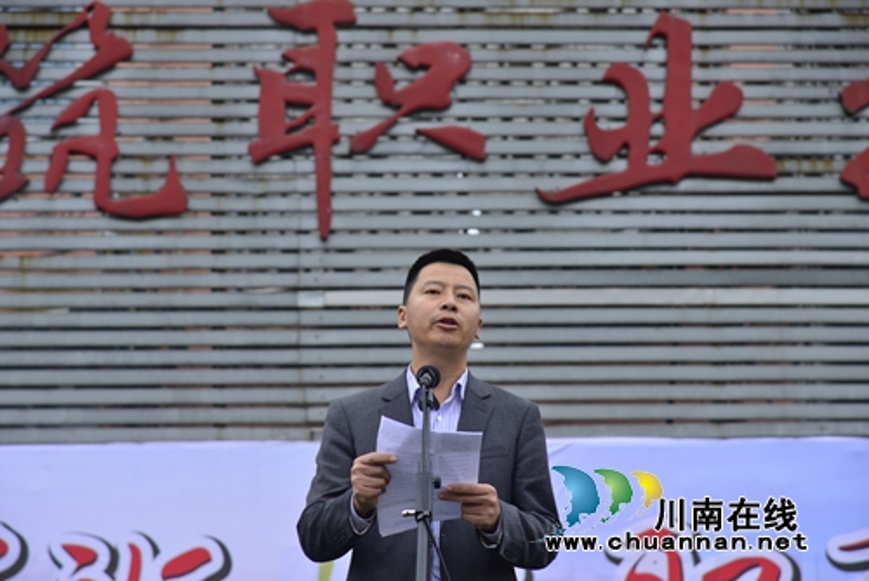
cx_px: 434
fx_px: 2705
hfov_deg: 18.3
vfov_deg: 12.2
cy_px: 290
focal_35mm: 112
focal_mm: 112
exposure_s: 1/160
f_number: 7.1
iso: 500
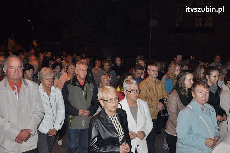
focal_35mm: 48
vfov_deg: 28.0
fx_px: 306
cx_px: 115
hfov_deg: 41.1
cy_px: 76
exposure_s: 1/60
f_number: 5
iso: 2000
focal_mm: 32
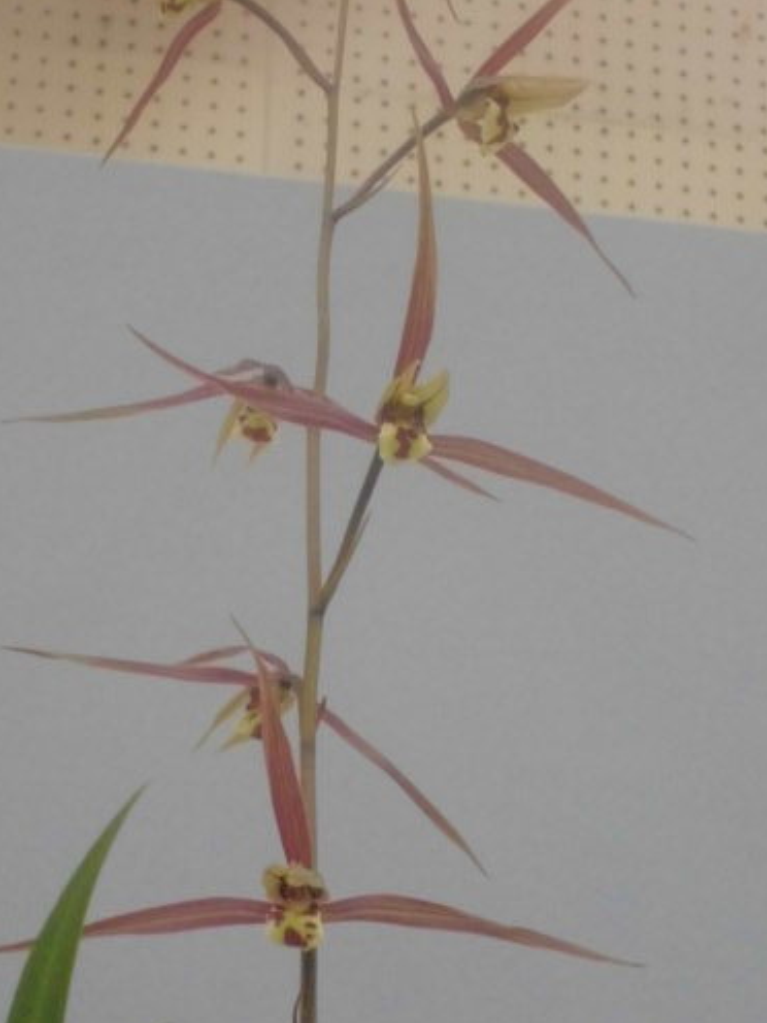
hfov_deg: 13.8
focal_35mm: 107
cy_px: 654
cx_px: 348
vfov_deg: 18.3
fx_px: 3161
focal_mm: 14.9
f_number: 6.7
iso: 800
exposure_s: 1/30
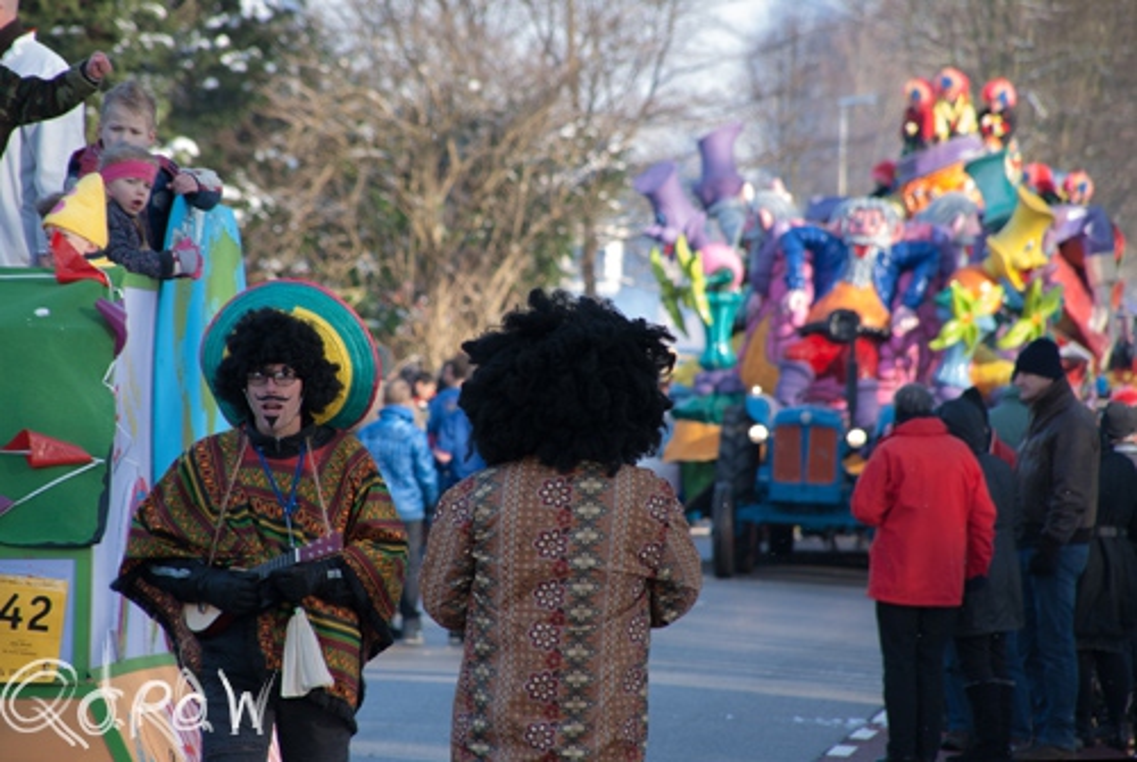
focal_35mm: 300
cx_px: 568
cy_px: 381
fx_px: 9489
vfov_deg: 4.6
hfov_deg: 6.9
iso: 400
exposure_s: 1/250
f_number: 6.3
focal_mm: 200
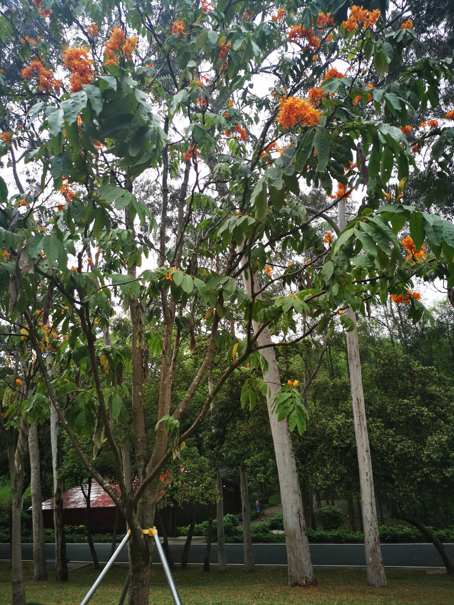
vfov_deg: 65.3
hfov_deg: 51.4
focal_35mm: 27
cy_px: 302
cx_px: 227
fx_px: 472
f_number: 1.8
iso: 100
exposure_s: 1/100
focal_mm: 5.58
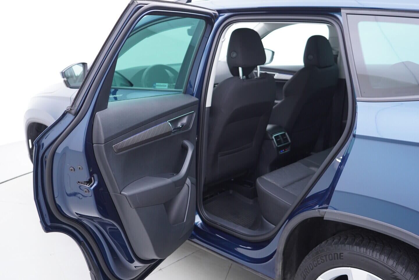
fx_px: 419
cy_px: 140
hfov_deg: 53.1
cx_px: 210
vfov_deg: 36.9
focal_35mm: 36
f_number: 2.8
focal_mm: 24
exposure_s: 1/40
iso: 160
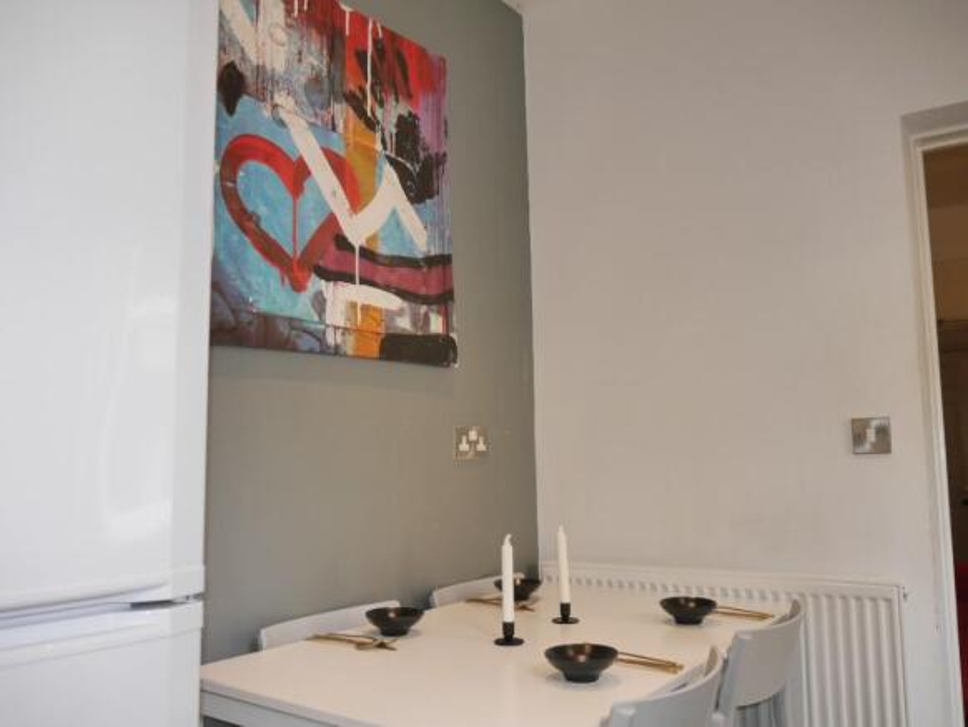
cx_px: 484
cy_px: 364
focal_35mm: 30
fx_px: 839
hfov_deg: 59.9
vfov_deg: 46.8
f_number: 3.6
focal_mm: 15
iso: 640
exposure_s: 1/125
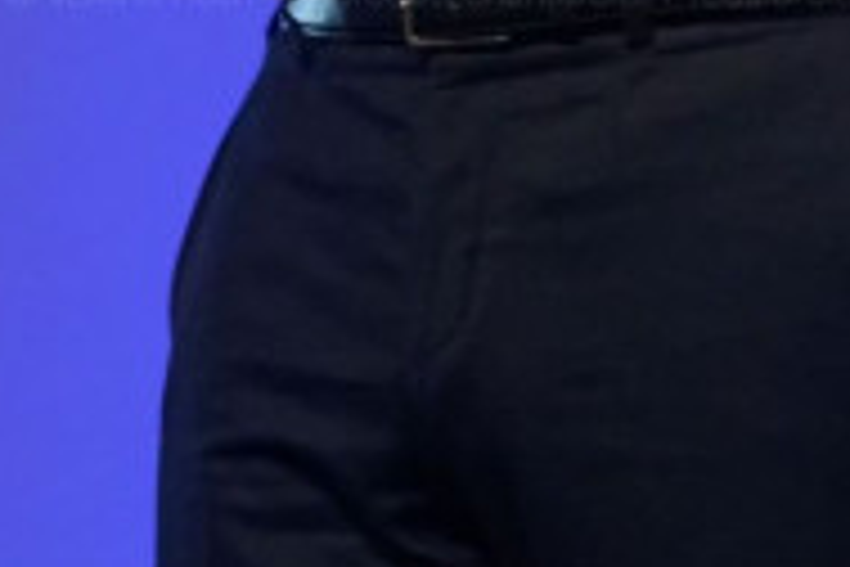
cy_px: -684
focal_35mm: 760
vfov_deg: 1.8
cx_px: 519
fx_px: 17943
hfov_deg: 2.7
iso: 1000
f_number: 5.6
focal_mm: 160
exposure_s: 1/320
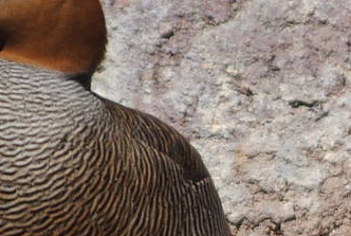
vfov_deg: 1.0
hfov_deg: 1.4
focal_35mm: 1444
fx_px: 14111
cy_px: 152
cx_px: 462
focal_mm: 200
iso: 200
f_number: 5.6
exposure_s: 1/1250
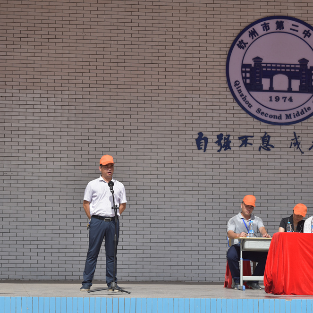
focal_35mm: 106
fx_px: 1081
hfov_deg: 16.4
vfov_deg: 16.5
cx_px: 108
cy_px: 156
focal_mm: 55
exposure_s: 1/1000
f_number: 5.6
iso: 200
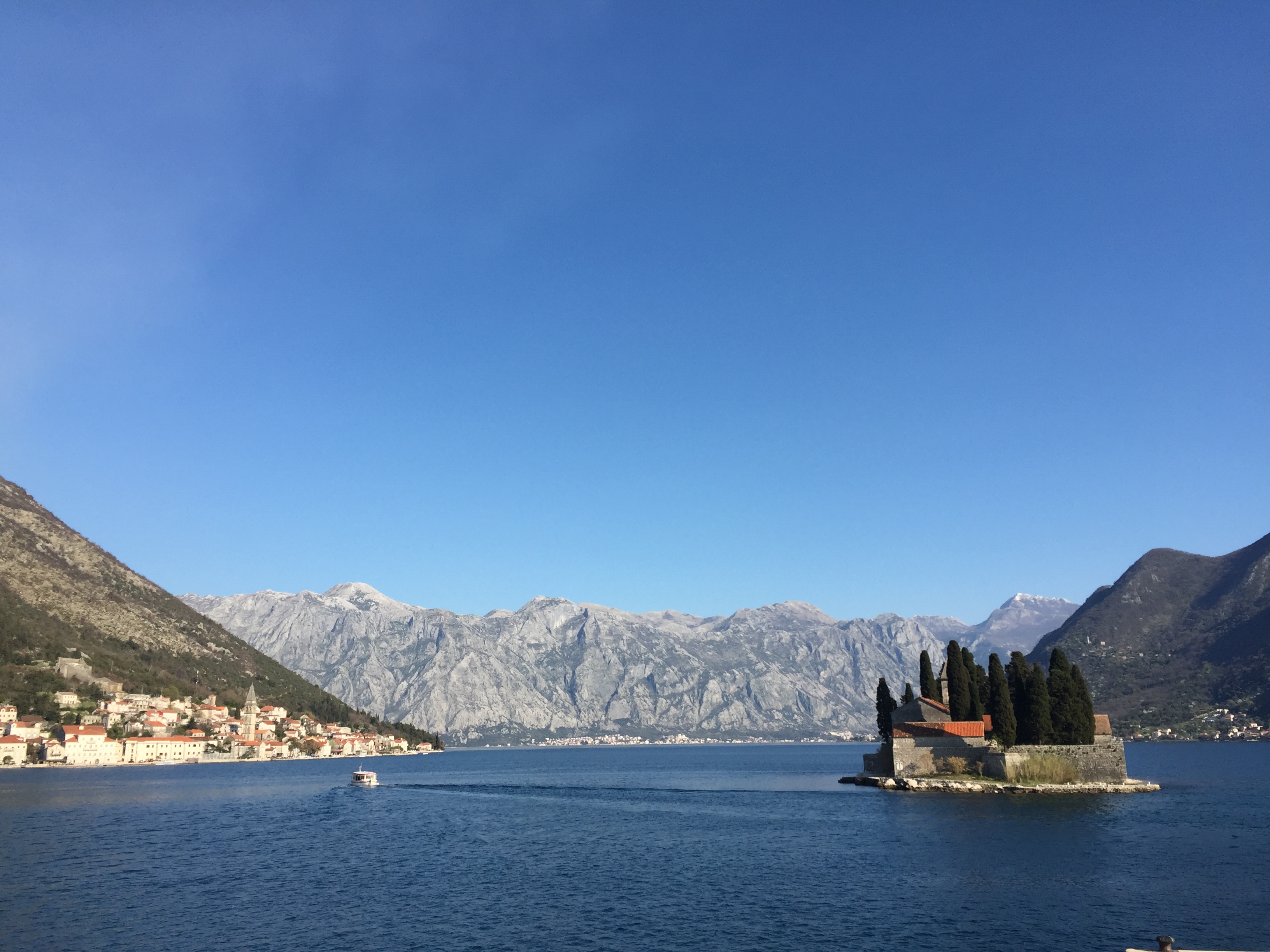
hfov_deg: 61.7
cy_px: 476
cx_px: 635
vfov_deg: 48.2
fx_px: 1064
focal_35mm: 29
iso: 32
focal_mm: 4.15
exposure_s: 1/1883
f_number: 2.2
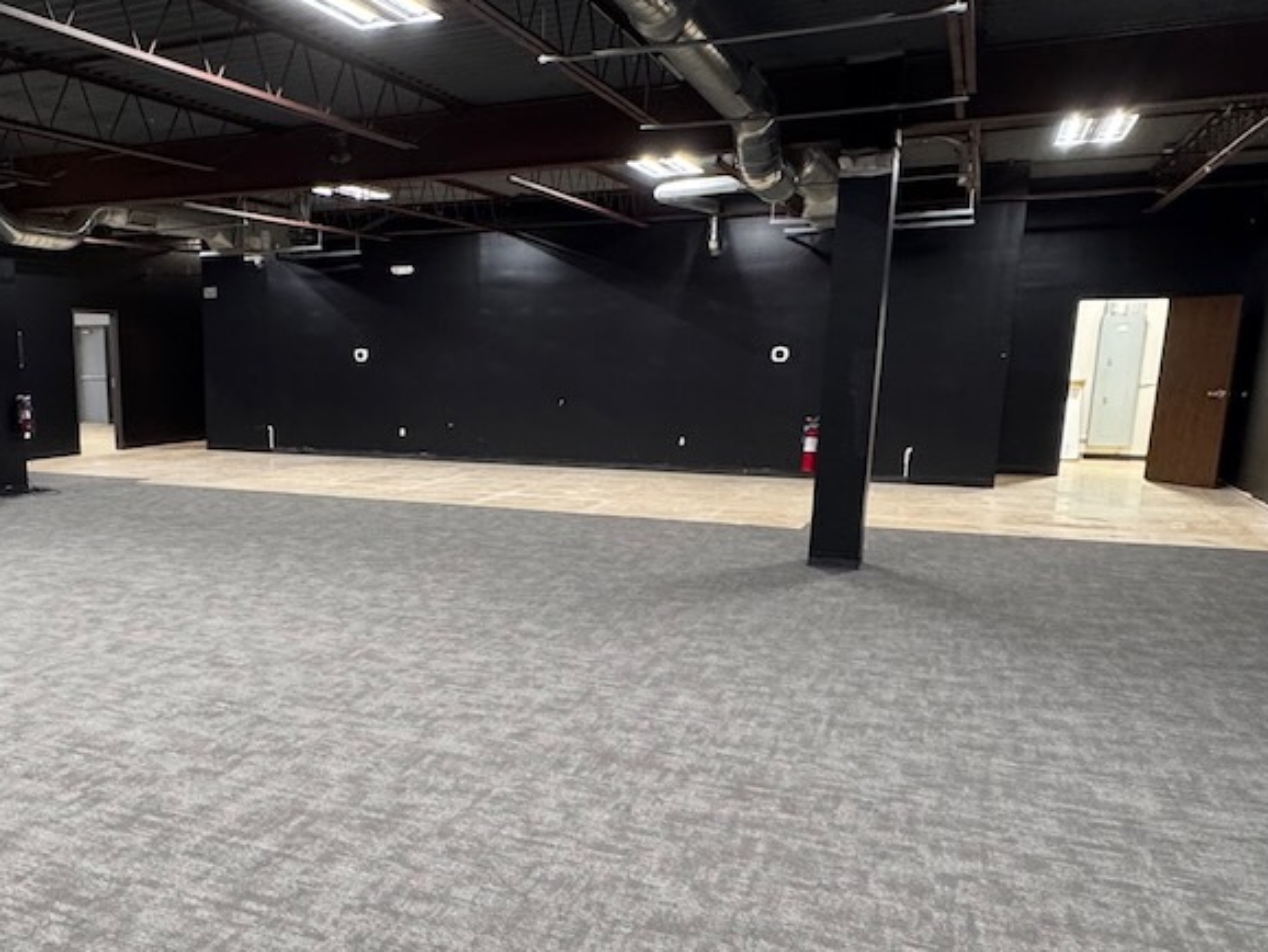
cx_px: 366
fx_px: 1136
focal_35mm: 31
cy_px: 581
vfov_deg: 45.2
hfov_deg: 56.3
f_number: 2.2
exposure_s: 1/60
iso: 500
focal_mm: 2.22
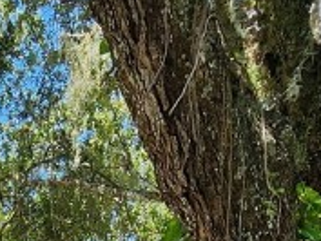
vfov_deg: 13.9
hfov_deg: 22.8
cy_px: 576
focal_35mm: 75
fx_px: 696
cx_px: -109
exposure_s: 1/430
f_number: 2.2
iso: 50
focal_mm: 2.2
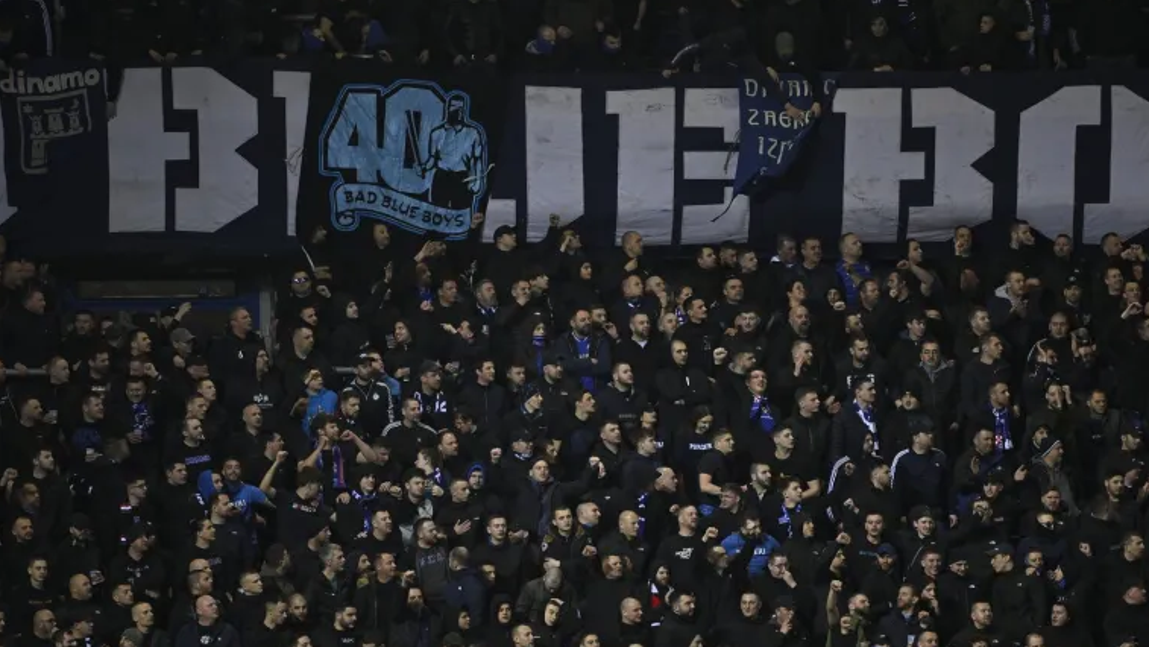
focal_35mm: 421
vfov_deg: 2.9
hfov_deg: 5.1
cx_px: 574
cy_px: 373
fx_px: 12828
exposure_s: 1/1000
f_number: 2.8
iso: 1000
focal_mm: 400
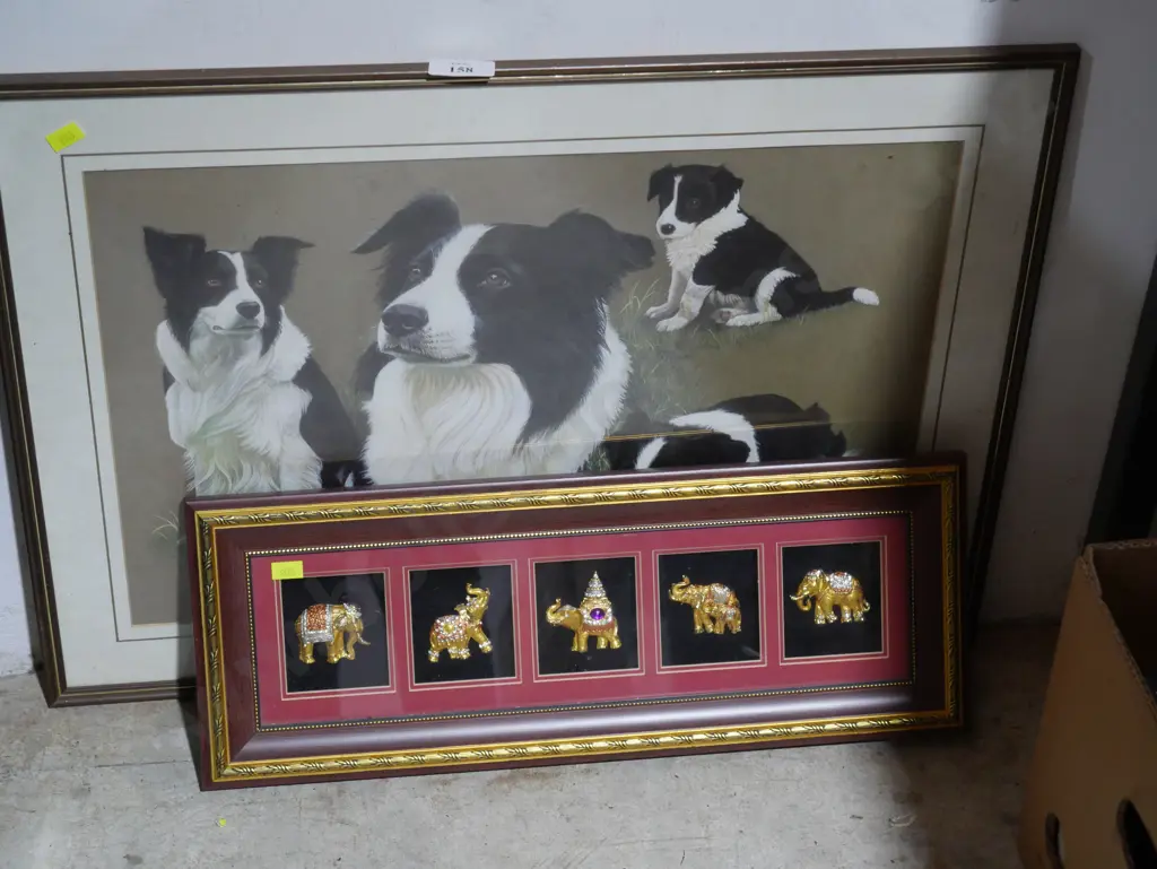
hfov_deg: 29.4
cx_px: 578
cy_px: 434
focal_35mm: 66
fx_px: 2207
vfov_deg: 22.3
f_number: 5.4
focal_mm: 33
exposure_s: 1/80
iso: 2000
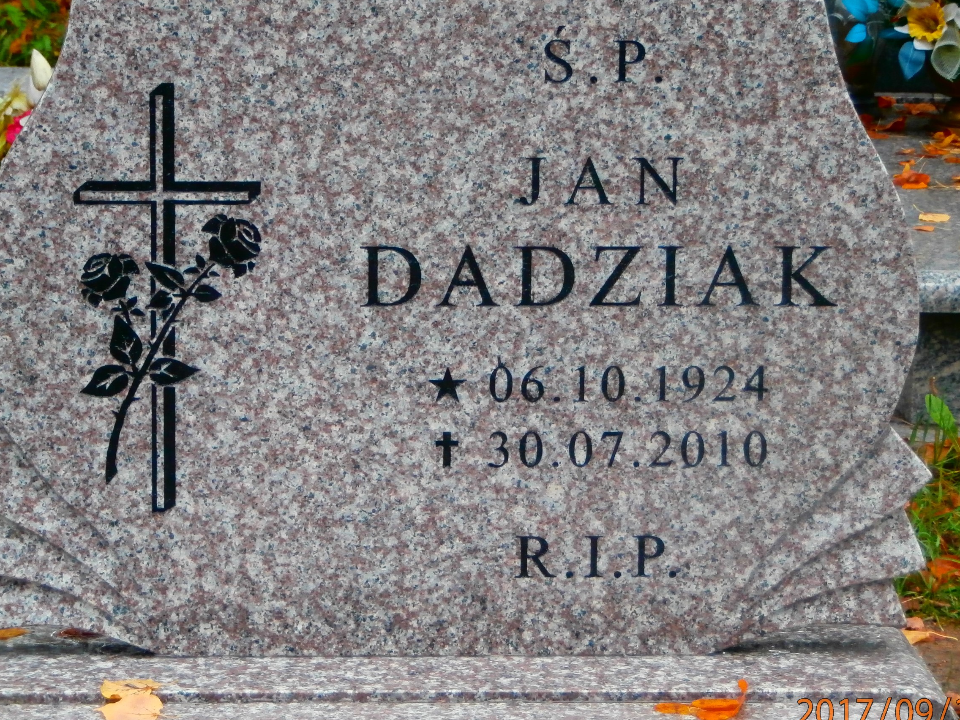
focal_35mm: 145
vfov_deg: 10.2
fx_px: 4021
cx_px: 432
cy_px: 337
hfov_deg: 13.6
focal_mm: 19.54
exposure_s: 1/100
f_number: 5.4
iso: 200
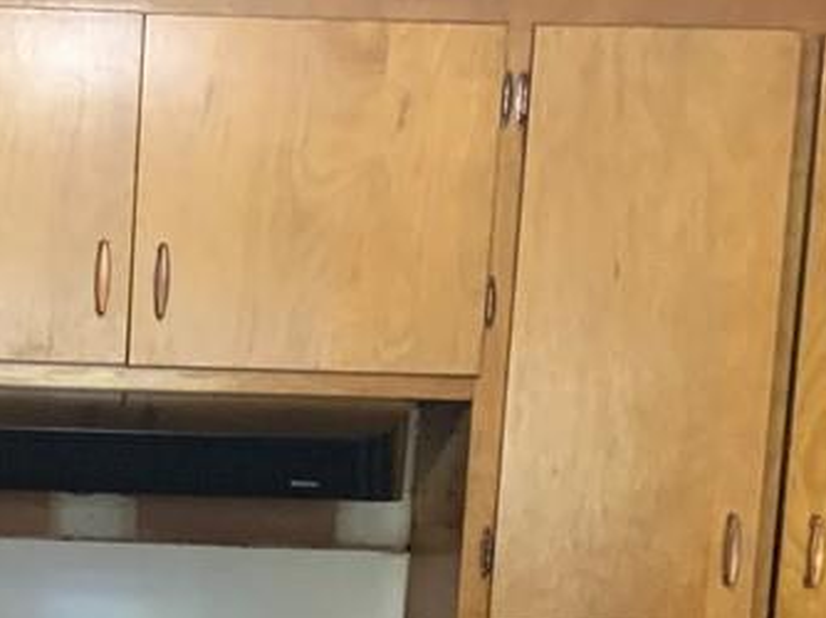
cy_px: 747
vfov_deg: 15.9
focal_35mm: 89
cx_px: -45
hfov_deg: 21.1
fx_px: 2122
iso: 250
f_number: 1.8
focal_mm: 3
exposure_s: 1/60
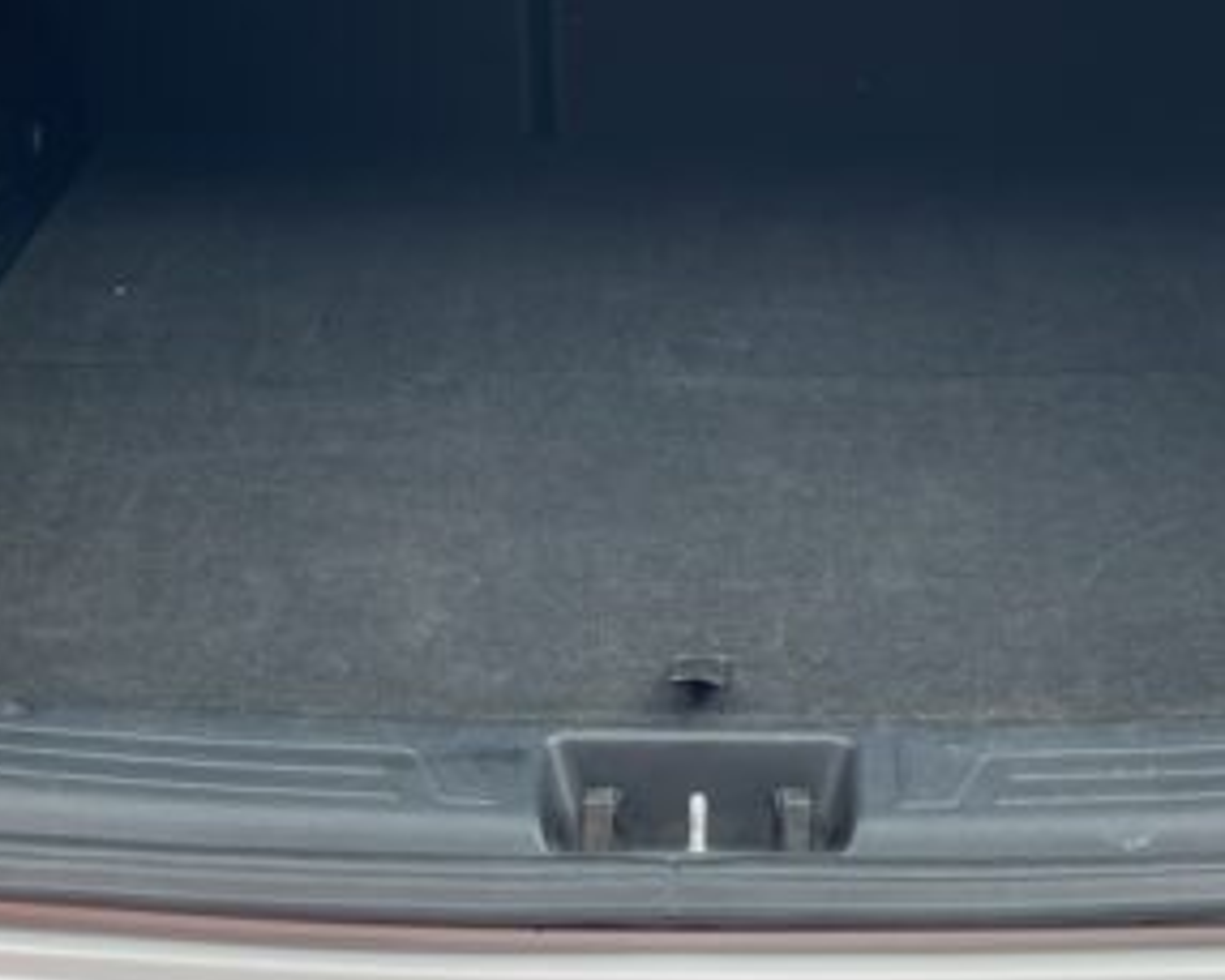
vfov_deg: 21.0
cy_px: 47
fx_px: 2575
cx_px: 720
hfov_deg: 26.7
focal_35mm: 71
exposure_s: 1/121
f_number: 1.6
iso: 64
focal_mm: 5.1
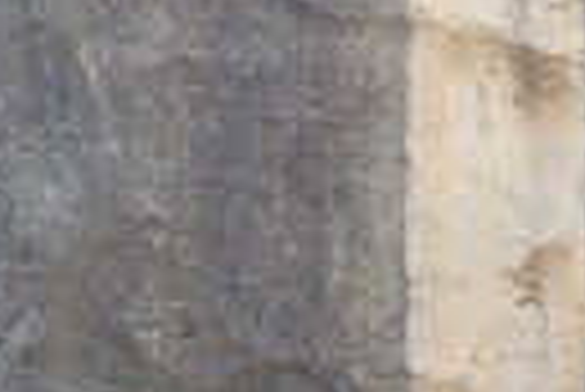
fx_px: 8817
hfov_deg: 3.8
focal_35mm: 542
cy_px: -523
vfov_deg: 2.5
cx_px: 819
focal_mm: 23.7
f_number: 5.4
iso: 400
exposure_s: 1/250
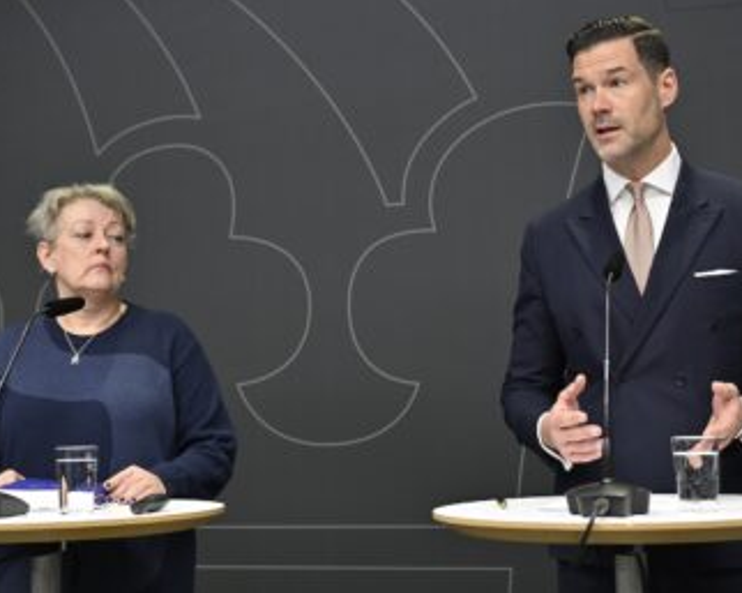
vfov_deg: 24.2
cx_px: 396
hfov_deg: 30.0
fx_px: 1382
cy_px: 249
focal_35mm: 63
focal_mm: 48
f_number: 4
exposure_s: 1/160
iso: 800
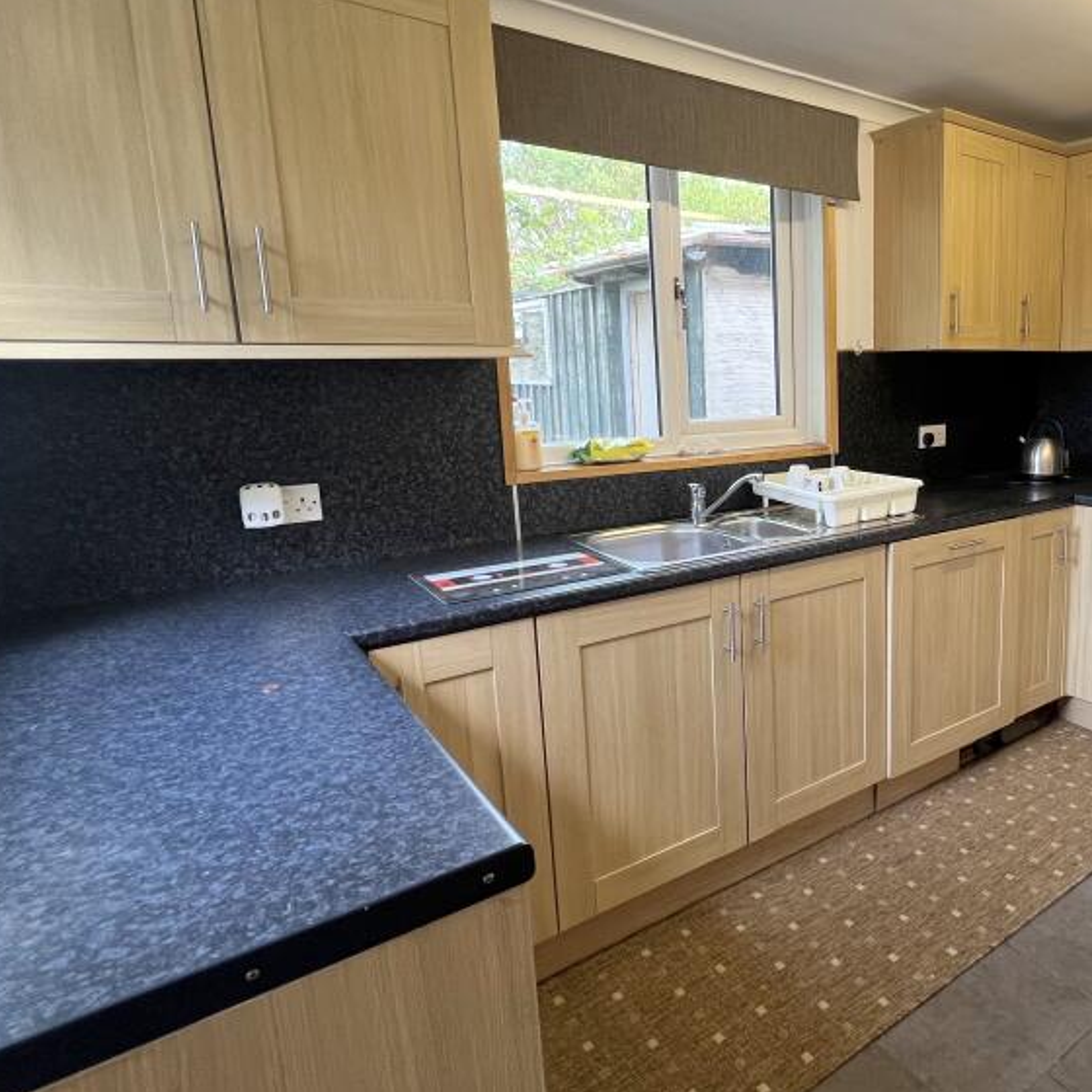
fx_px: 749
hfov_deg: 66.6
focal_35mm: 21
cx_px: 848
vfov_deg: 72.1
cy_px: 509
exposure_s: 1/100
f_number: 1.8
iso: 125
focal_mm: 1.57
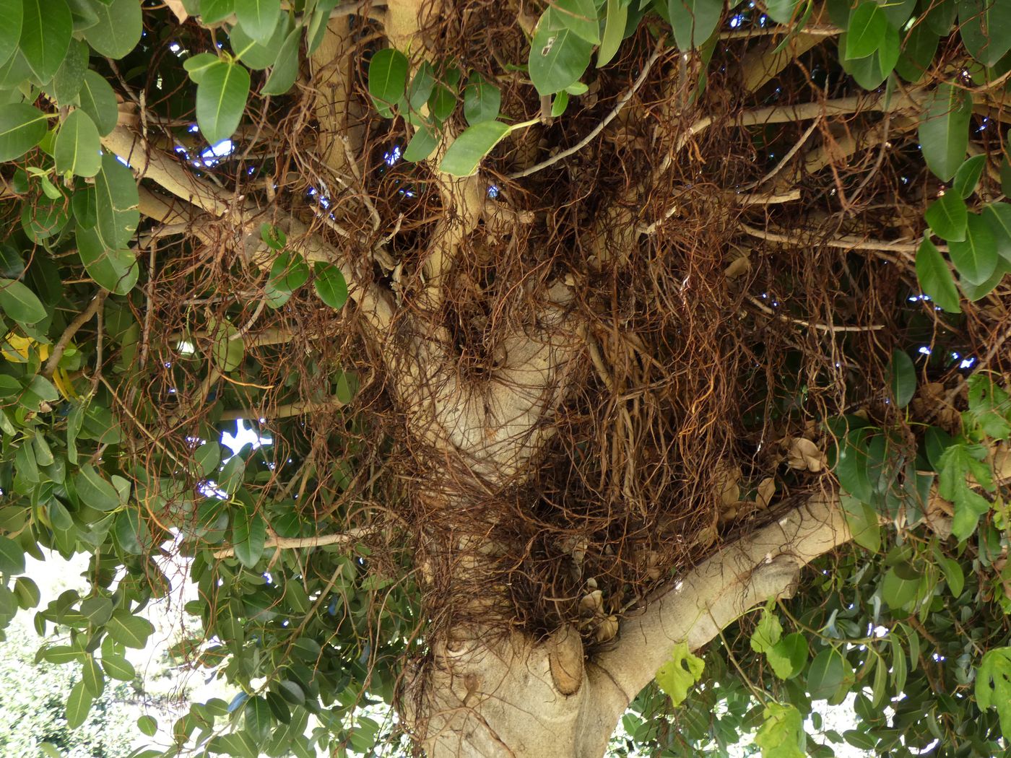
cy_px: 379
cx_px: 506
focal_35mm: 43
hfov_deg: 43.9
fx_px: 1256
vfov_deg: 33.6
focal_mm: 7.8
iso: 160
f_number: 3.7
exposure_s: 1/80
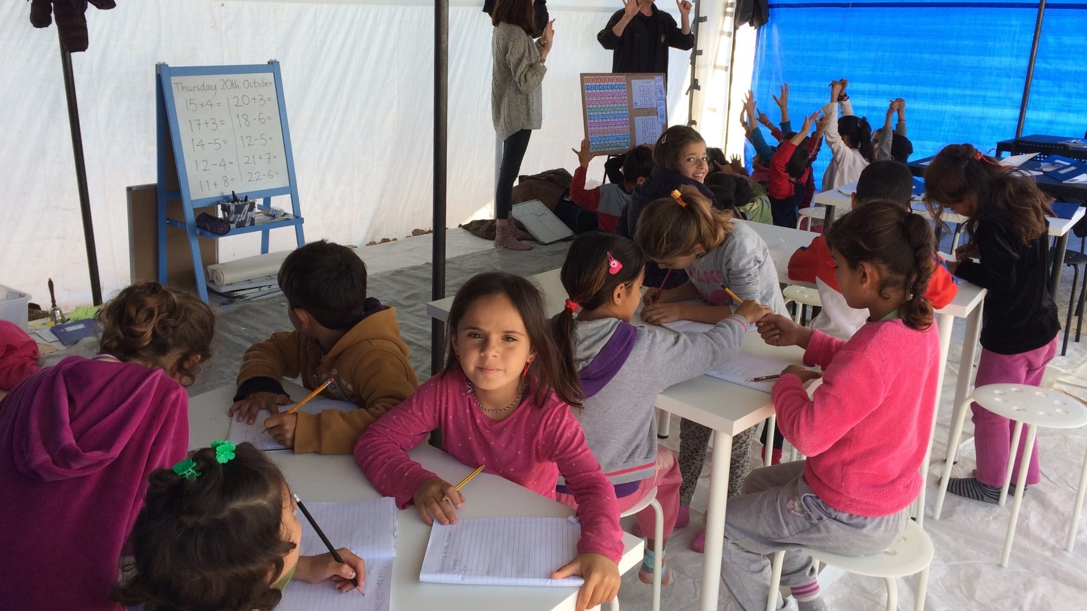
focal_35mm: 32
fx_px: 922
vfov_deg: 36.7
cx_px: 549
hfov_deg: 61.0
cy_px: 294
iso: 32
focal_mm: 4.15
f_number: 2.2
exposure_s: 1/272
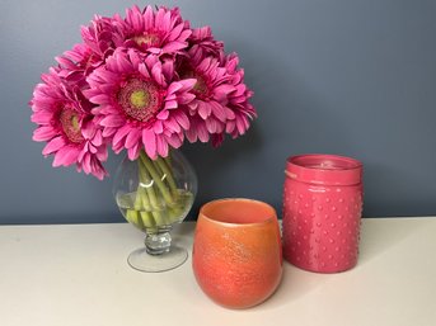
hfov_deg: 61.7
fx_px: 365
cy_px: 163
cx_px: 218
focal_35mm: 29
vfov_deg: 48.2
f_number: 1.8
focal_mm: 3
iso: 50
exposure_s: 1/120
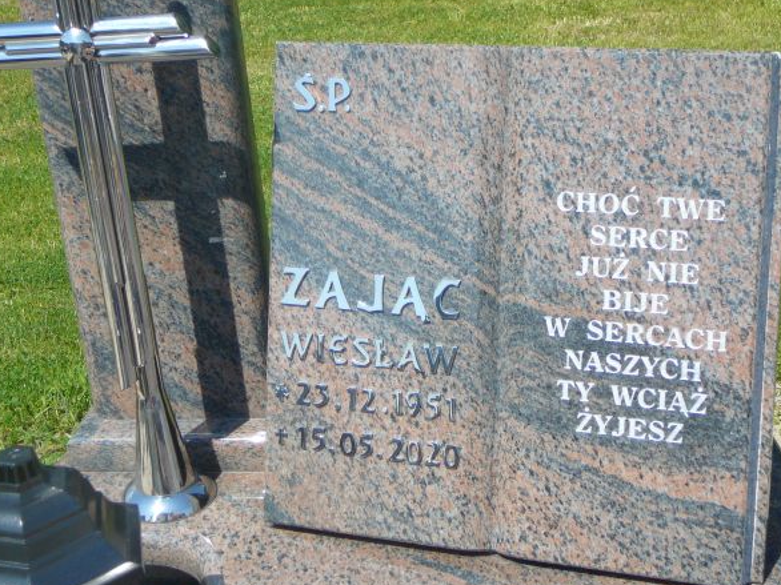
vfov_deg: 20.7
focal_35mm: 71
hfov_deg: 27.4
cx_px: 389
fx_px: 1601
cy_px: 304
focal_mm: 9.7
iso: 80
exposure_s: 1/800
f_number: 3.6
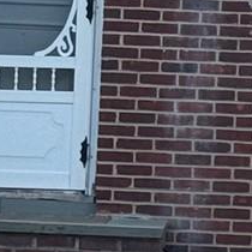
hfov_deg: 4.2
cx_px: 102
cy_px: 91
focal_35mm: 414
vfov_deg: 4.2
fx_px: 3410
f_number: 1.78
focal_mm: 6.76
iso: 64
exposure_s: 1/966
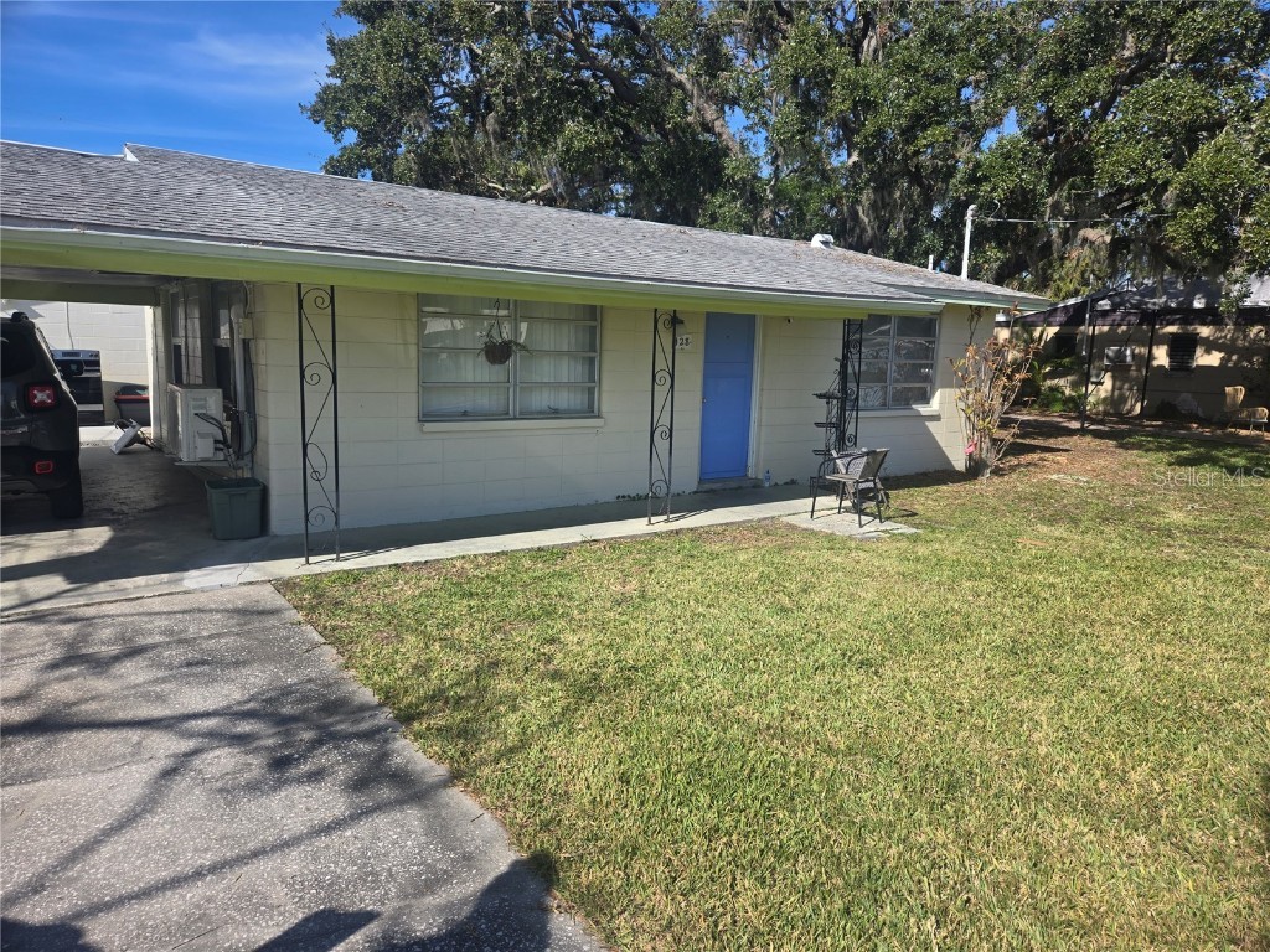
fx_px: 844
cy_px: 476
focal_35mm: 23
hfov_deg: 73.9
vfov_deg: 58.9
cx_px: 635
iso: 25
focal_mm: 5.4
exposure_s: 1/1663
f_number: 1.8
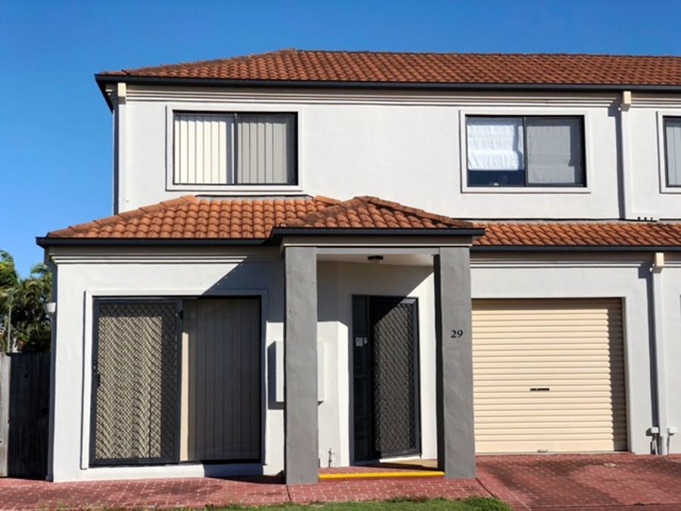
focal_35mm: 52
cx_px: 340
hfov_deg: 36.8
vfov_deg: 28.0
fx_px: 1023
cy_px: 256
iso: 16
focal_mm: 6
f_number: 2.4
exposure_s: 1/1656
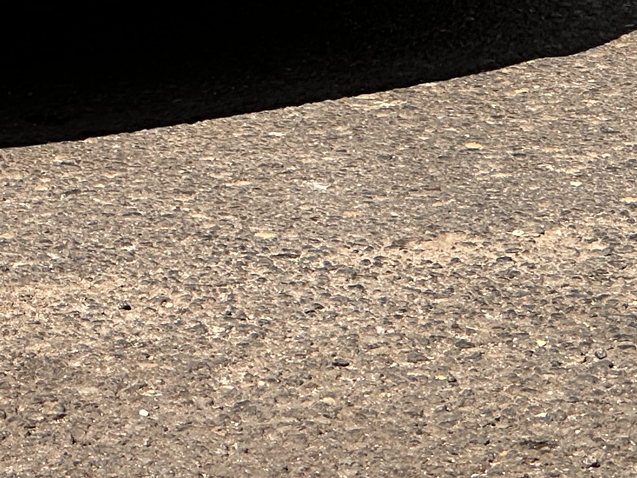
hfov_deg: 6.7
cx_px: -492
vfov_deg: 5.1
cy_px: -379
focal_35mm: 287
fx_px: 5280
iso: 32
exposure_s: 1/592
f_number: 2.8
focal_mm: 9
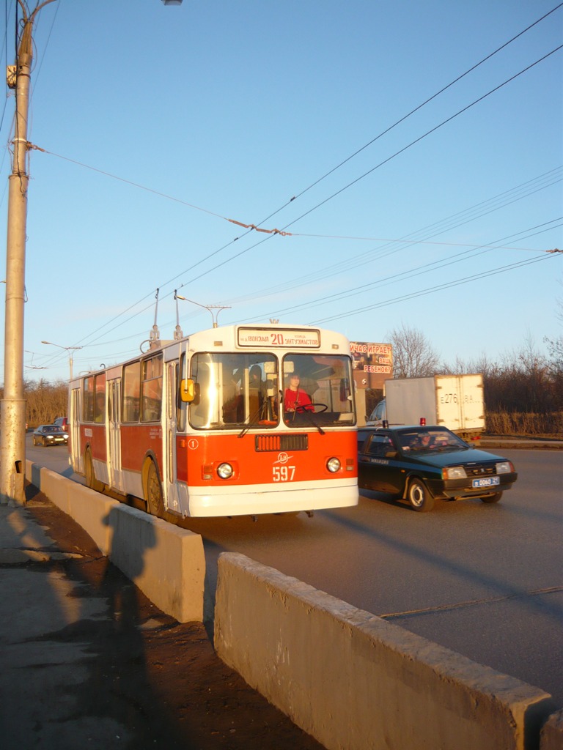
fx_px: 716
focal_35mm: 33
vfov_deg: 55.4
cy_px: 375
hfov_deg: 42.9
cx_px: 282
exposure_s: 1/320
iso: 100
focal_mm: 5.5
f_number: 2.8
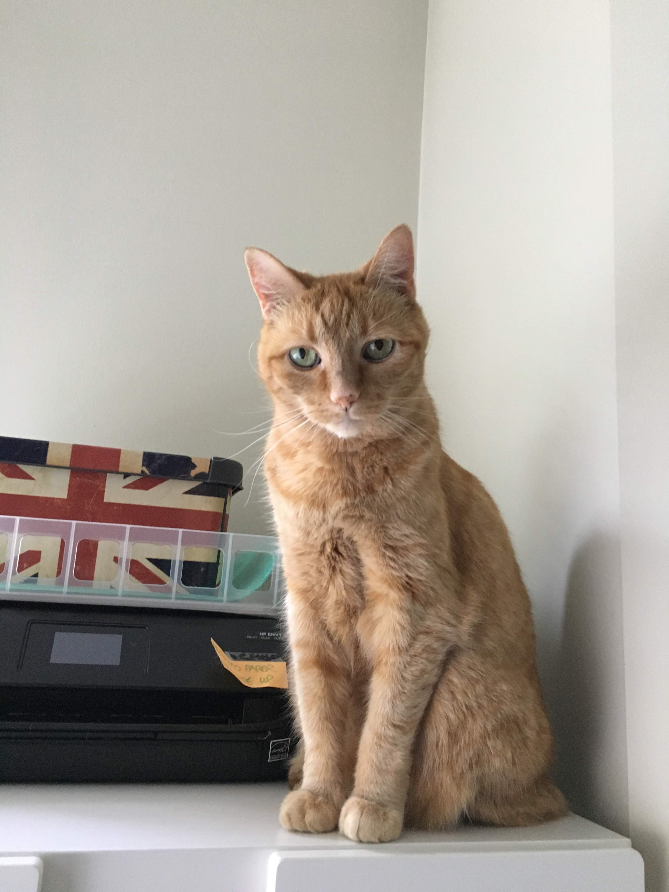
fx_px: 747
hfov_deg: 48.2
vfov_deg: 61.7
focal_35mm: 29
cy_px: 446
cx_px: 334
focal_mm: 4.15
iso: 200
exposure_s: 1/24
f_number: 2.2
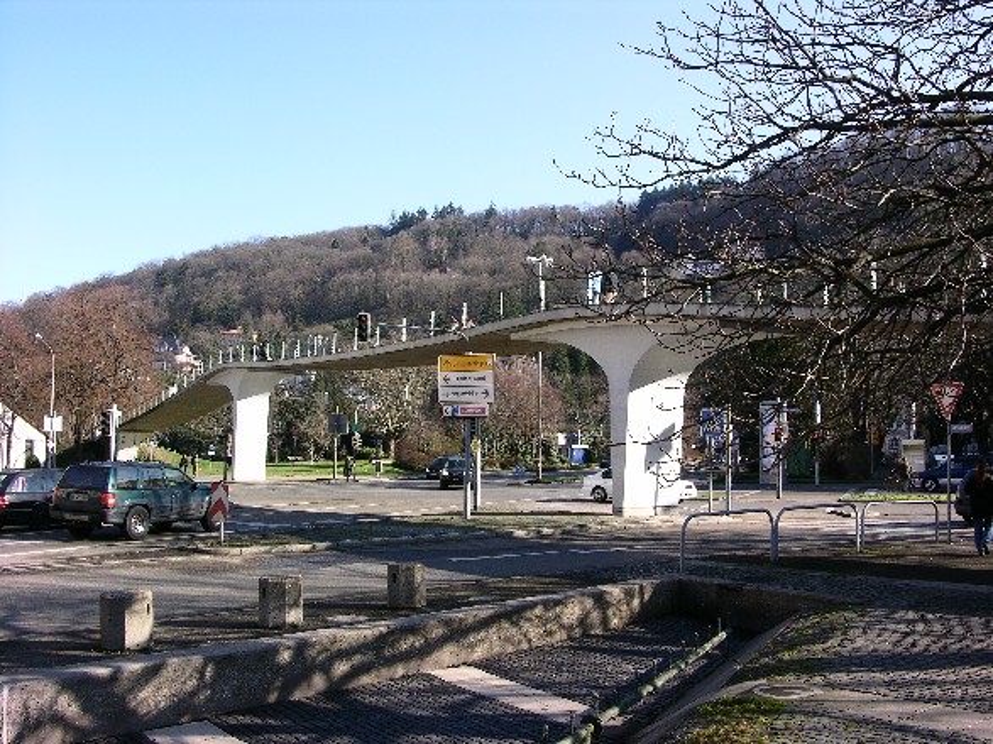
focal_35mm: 35
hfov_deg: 52.6
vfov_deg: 40.7
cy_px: 372
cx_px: 496
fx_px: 1004
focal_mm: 8.9
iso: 50
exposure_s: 1/87.5
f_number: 6.3
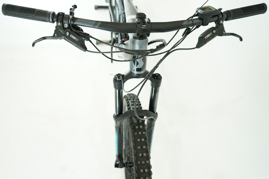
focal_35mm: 29
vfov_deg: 45.0
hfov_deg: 63.7
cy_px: 90
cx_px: 134
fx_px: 217
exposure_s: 1/200
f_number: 5
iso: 2000
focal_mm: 29
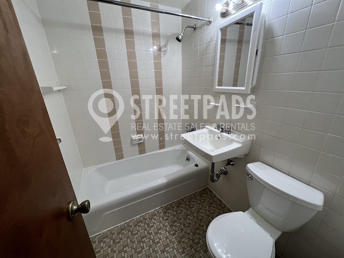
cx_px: 172
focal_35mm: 13
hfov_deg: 106.2
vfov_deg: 89.9
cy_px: 129
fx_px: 129
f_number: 1.8
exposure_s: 1/120
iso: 200
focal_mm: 1.57
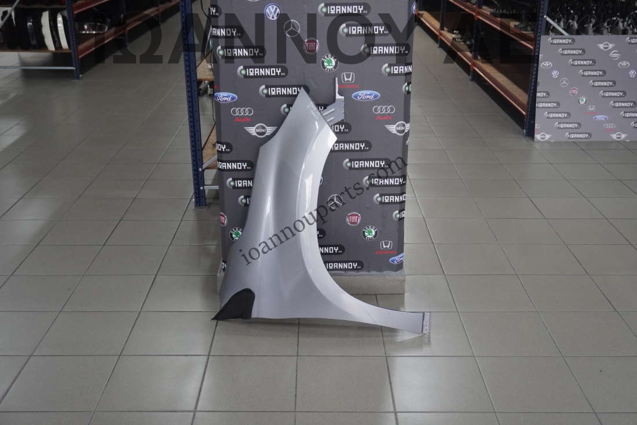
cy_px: 212
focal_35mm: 39
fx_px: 690
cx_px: 318
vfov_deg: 34.2
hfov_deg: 49.6
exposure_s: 1/160
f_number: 4.5
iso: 2000
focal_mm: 26
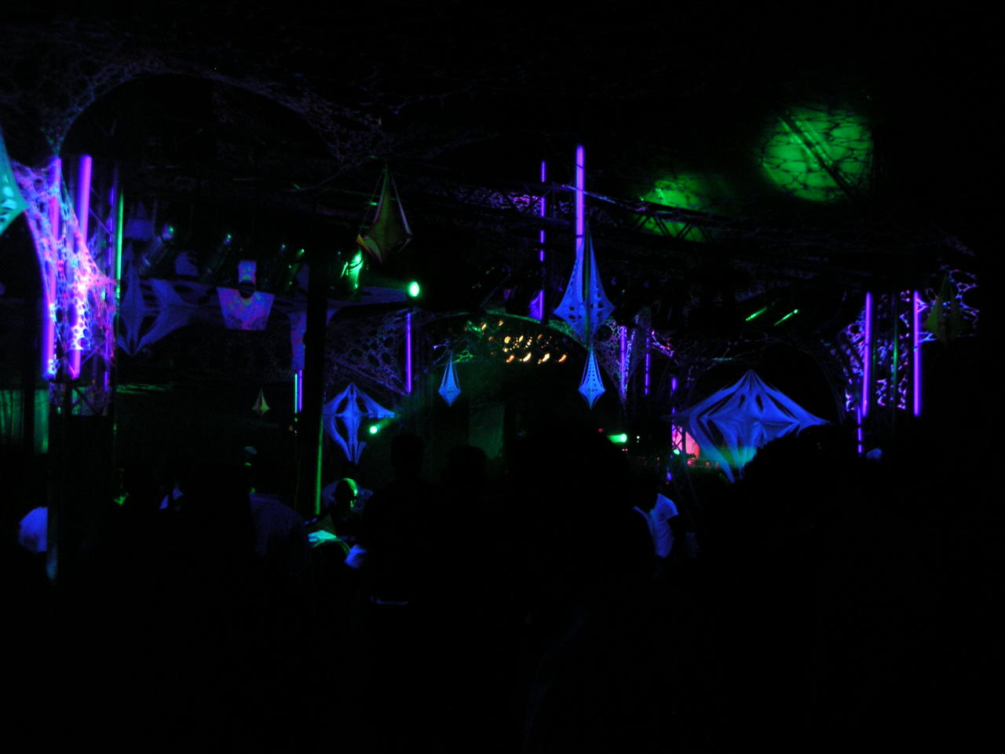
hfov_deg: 49.0
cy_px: 377
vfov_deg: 37.7
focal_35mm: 38
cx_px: 502
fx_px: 1103
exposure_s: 1/10
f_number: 2.8
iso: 200
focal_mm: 6
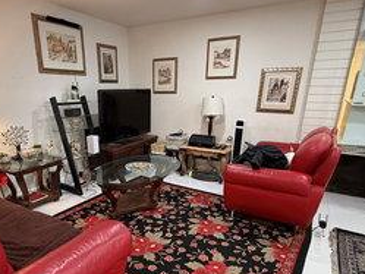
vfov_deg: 56.1
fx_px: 253
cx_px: 149
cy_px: 174
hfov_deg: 70.9
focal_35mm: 24
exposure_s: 1/60
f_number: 2.2
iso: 500
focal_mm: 2.22
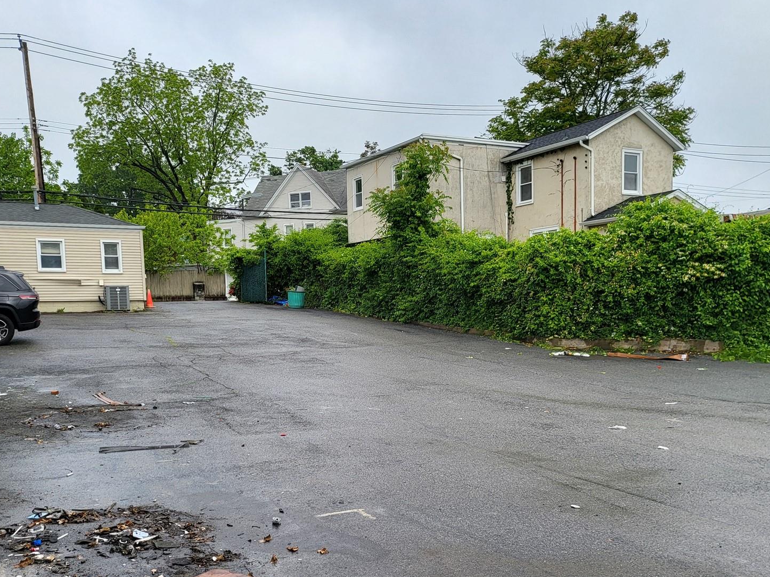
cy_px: 370
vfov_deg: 41.4
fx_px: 756
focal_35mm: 34
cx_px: 392
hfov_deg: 54.0
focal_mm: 5
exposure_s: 1/1262
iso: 40
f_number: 1.8
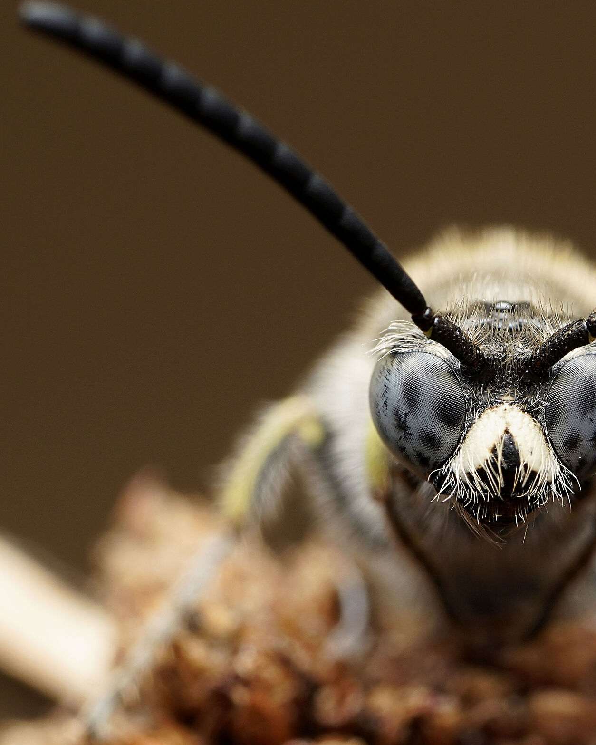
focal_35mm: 194
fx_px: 4277
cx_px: 509
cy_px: 370
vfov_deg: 10.0
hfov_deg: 8.0
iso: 160
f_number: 11
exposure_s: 1/160
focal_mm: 90
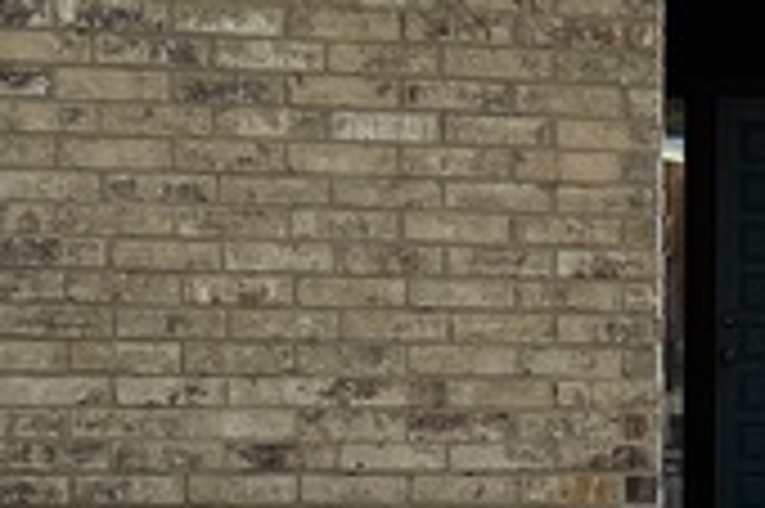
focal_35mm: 102
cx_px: 1012
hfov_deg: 18.5
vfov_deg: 13.3
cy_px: 391
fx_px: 2165
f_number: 1.5
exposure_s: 1/258
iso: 50
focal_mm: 5.7
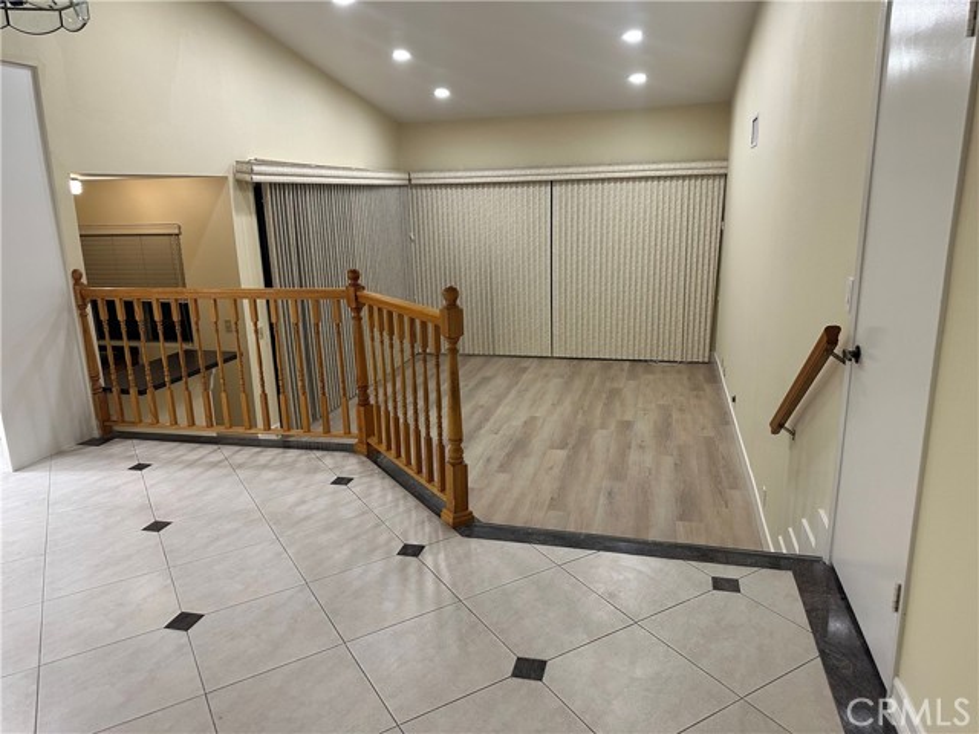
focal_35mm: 24
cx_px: 490
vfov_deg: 56.8
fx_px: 679
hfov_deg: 71.6
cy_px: 367
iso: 200
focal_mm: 6.86
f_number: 1.78
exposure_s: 1/120
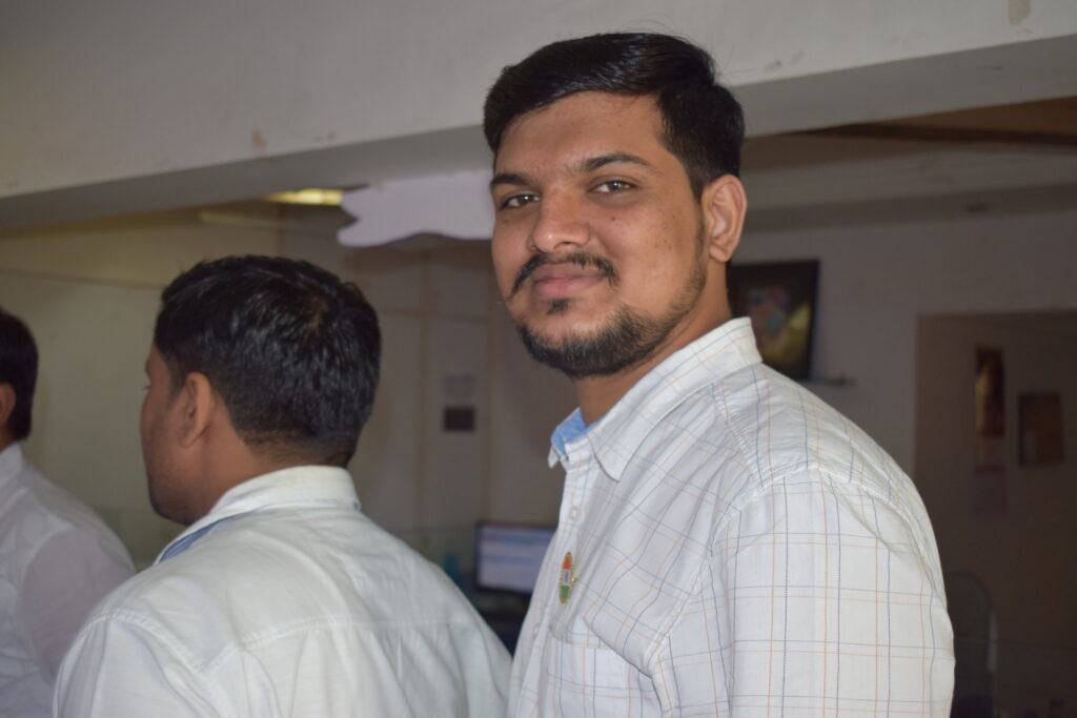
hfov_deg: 41.1
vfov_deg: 28.1
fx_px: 1436
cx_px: 538
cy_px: 359
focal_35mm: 48
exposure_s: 1/80
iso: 800
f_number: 4.5
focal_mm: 32
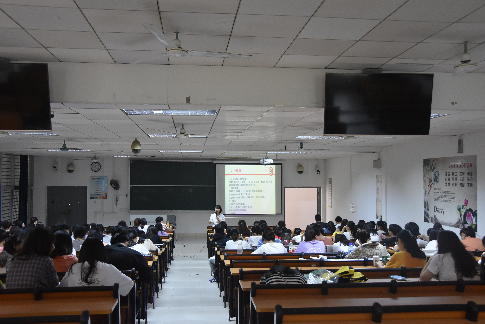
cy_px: 162
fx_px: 485
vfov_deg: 36.9
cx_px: 242
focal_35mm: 36
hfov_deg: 53.1
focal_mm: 24
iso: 2000
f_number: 4
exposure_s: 1/60
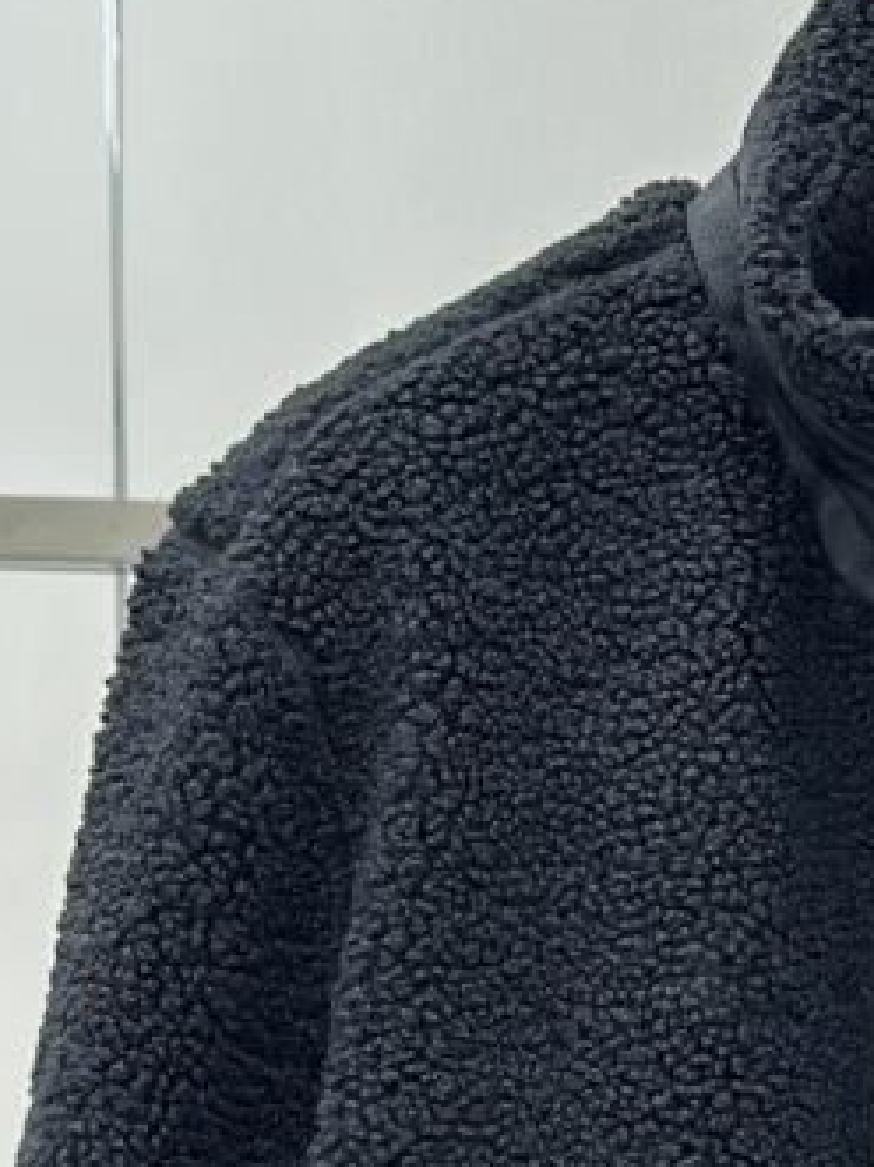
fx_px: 7040
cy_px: 1809
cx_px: 1040
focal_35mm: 209
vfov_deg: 9.2
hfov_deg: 7.1
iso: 100
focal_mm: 6.86
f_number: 1.78
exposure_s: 1/154
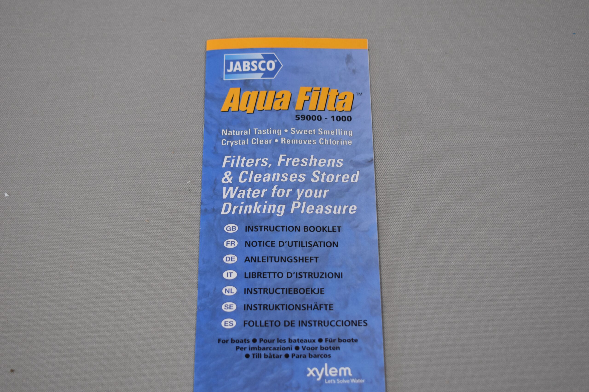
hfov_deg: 33.4
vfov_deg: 22.6
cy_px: 196
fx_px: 982
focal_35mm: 60
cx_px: 294
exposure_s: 1/125
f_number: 5.6
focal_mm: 40
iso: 360
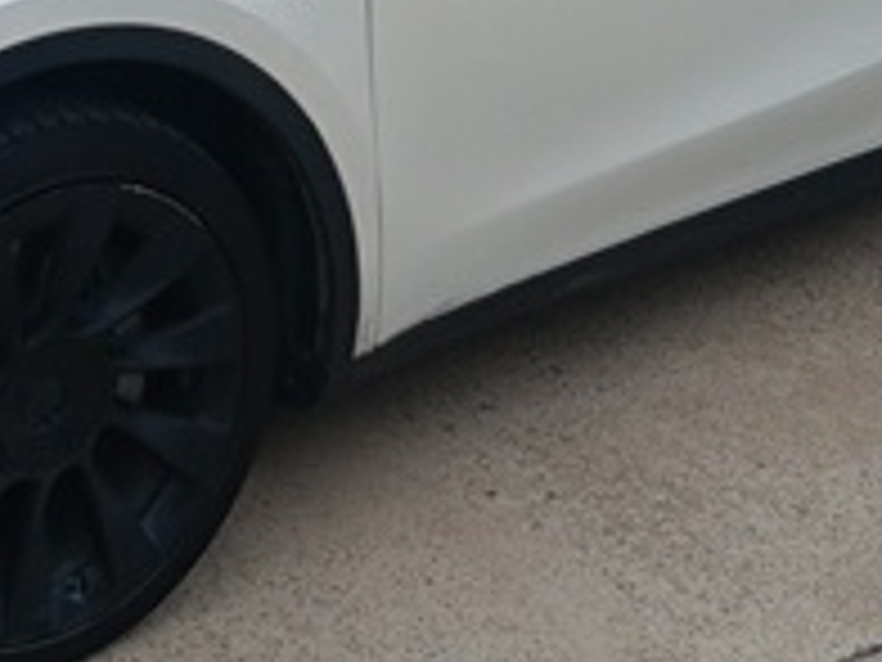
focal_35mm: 85
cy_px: -194
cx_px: 284
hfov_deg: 22.9
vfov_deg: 16.4
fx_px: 2166
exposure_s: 1/192
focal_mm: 3.98
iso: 100
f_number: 1.8
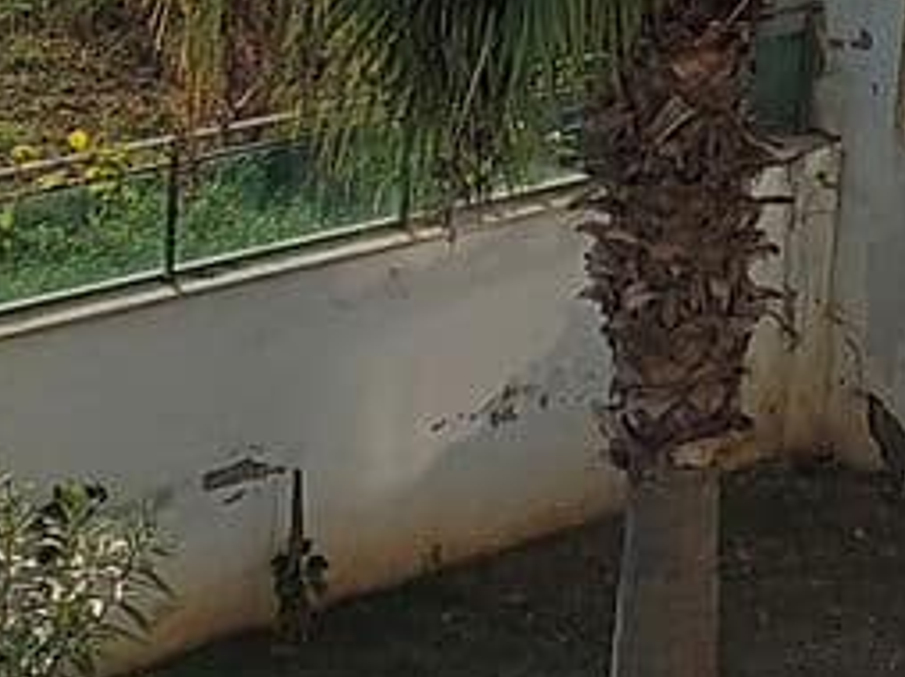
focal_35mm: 145
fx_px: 3787
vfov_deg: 9.7
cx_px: 1154
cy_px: -527
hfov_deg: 13.2
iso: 25
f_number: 1.8
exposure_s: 1/2197
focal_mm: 5.06
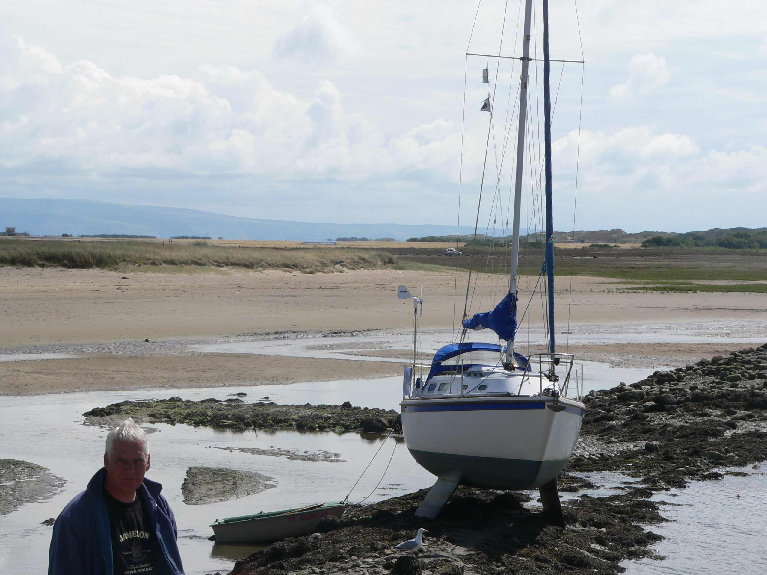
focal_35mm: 101
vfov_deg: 14.6
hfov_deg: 19.4
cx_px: 384
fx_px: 2238
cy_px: 288
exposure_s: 1/640
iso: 80
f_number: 5.6
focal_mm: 16.7
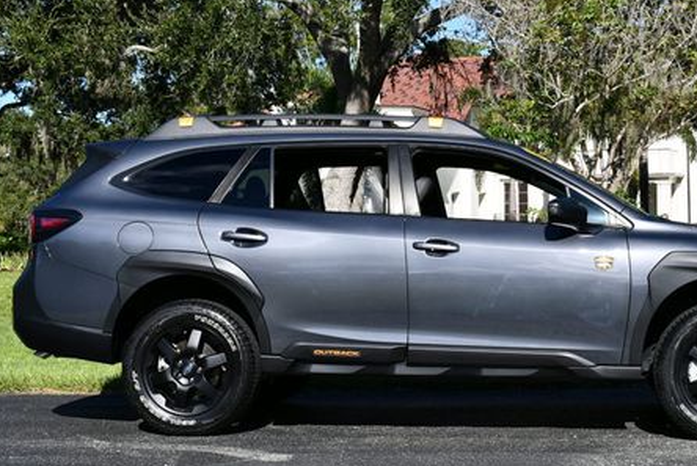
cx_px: 463
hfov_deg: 27.9
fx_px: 1395
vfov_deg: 18.9
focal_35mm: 72
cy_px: 155
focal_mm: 25
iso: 100
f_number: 9
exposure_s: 1/320
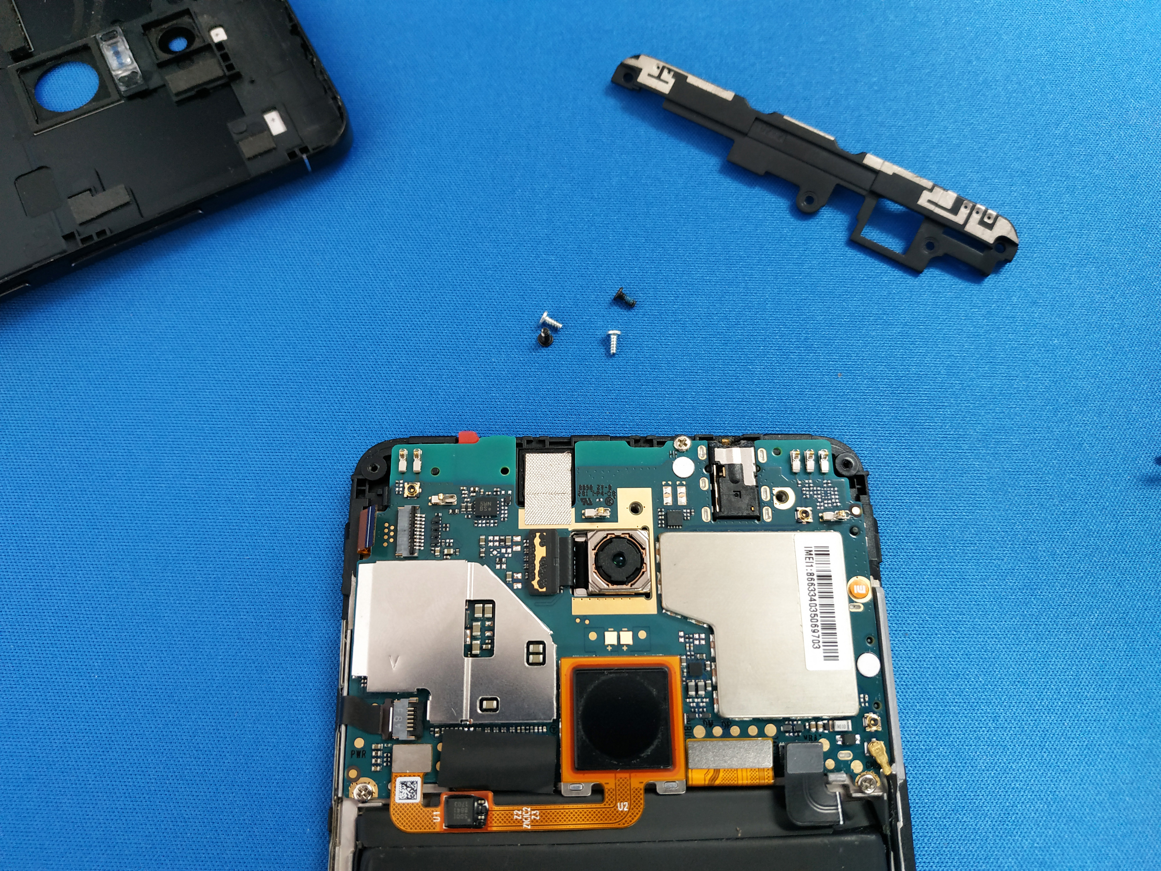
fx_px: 805
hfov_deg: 71.6
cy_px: 436
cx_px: 580
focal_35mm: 24
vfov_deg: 56.8
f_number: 1.9
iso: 320
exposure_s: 1/25
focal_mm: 3.94
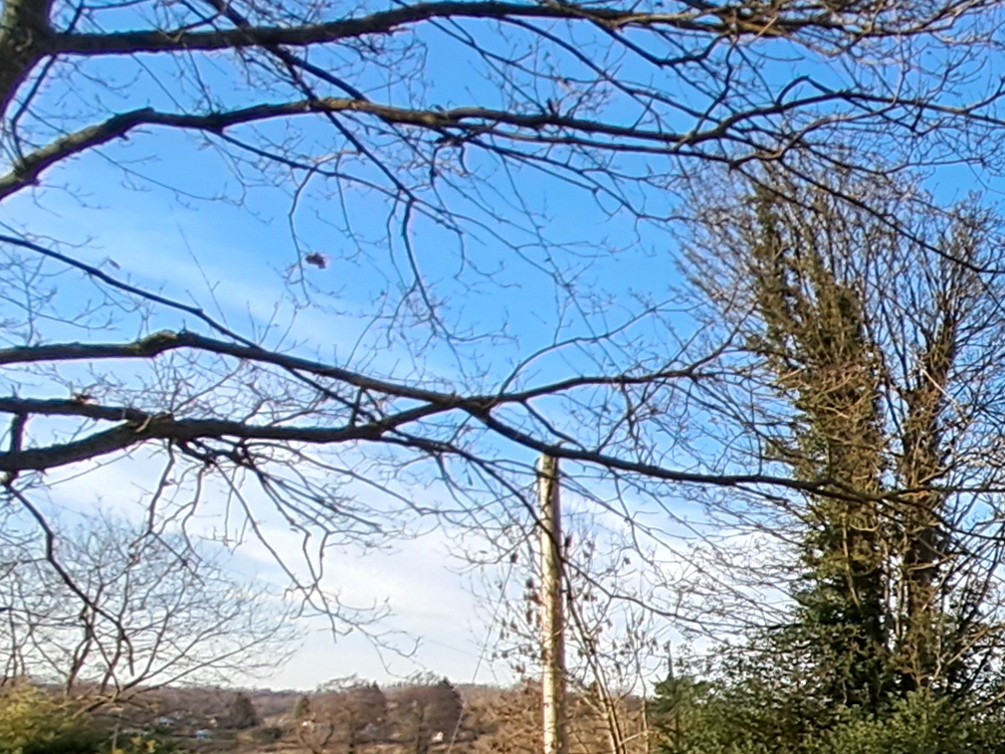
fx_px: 1220
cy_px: 915
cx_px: 1551
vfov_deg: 29.4
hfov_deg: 27.7
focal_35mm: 42
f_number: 2.2
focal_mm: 1.42
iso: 40
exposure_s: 1/447
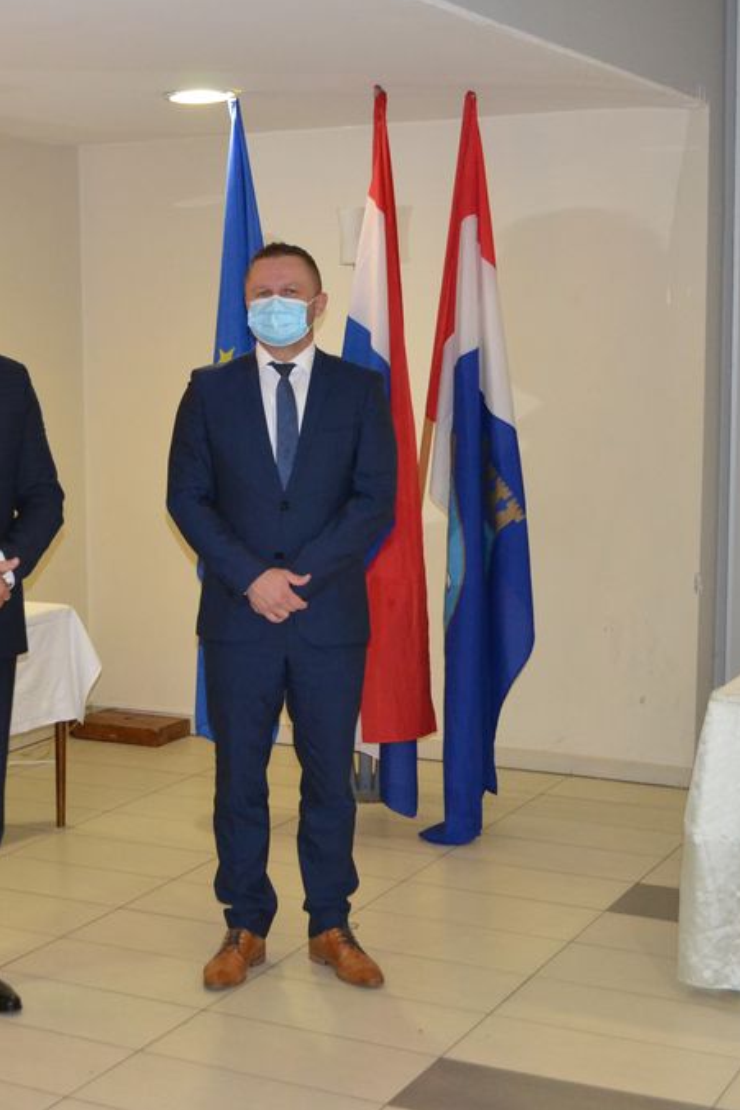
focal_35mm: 59
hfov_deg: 22.6
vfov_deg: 33.9
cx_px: 128
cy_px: 555
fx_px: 1820
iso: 2200
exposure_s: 1/60
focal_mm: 26
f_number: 4.2
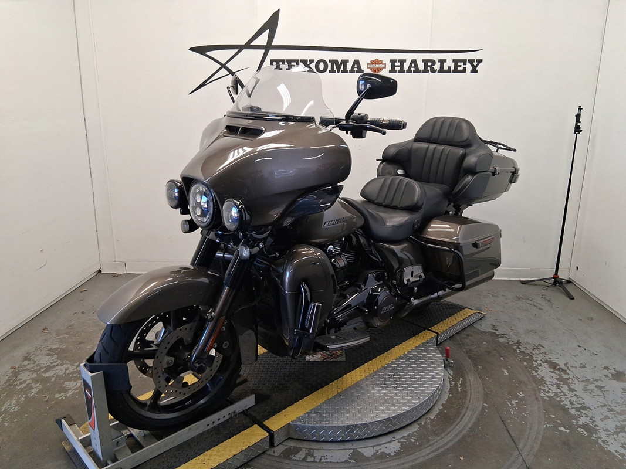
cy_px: 234
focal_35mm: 26
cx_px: 313
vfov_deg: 53.1
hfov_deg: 67.3
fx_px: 470
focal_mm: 3.98
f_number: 1.8
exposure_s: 1/120
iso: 131
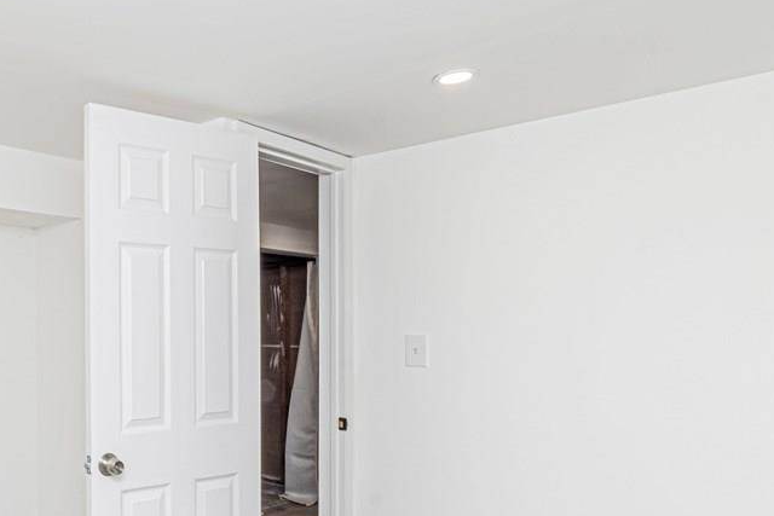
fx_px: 645
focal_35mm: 30
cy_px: 328
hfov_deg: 54.8
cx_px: 93
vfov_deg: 43.2
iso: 500
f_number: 13
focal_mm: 10
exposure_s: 1/60
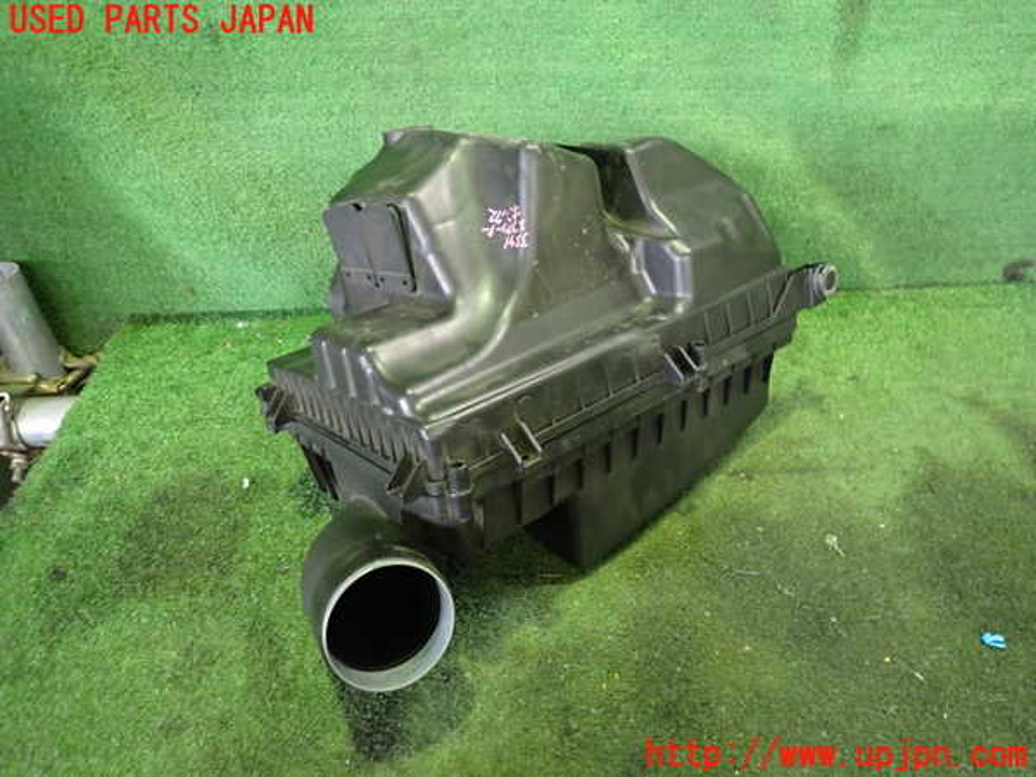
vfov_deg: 54.9
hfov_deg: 69.4
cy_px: 388
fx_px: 748
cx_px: 518
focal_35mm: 25
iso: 640
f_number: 2
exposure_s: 1/30
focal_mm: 4.5
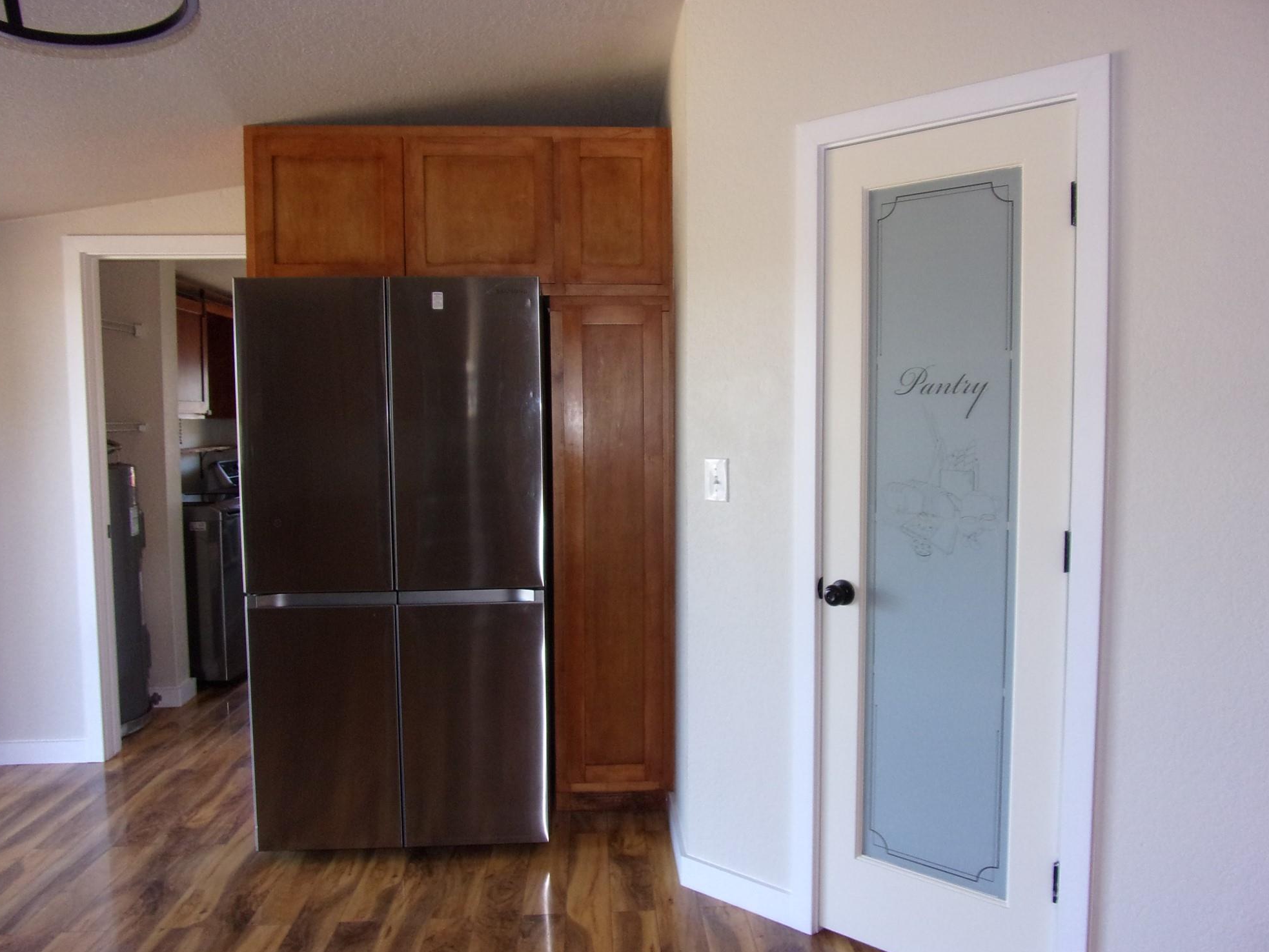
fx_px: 917
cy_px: 471
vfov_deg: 54.9
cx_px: 654
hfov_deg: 69.4
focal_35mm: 25
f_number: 3.3
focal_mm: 4.3
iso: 160
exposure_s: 1/34
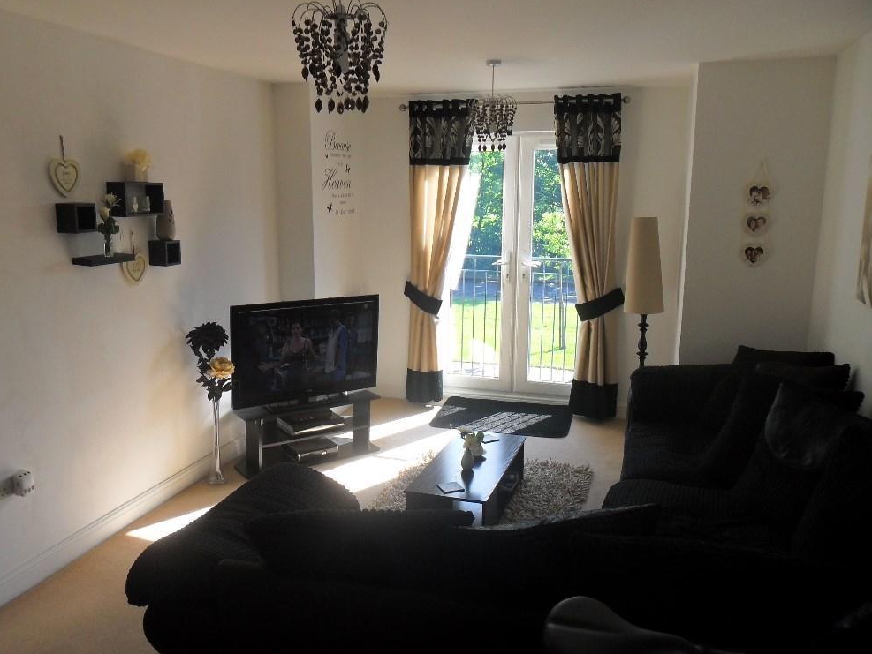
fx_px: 706
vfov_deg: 49.8
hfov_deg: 63.4
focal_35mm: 28
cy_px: 333
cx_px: 421
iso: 100
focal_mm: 4.9
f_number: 3.5
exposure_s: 1/90
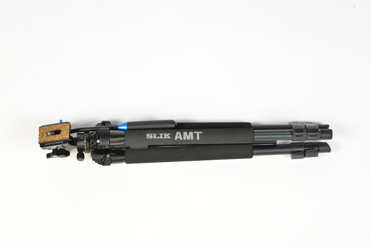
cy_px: 124
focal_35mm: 100
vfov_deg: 13.7
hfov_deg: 20.4
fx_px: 1031
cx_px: 186
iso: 200
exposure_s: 1/1.3
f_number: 16
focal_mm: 100
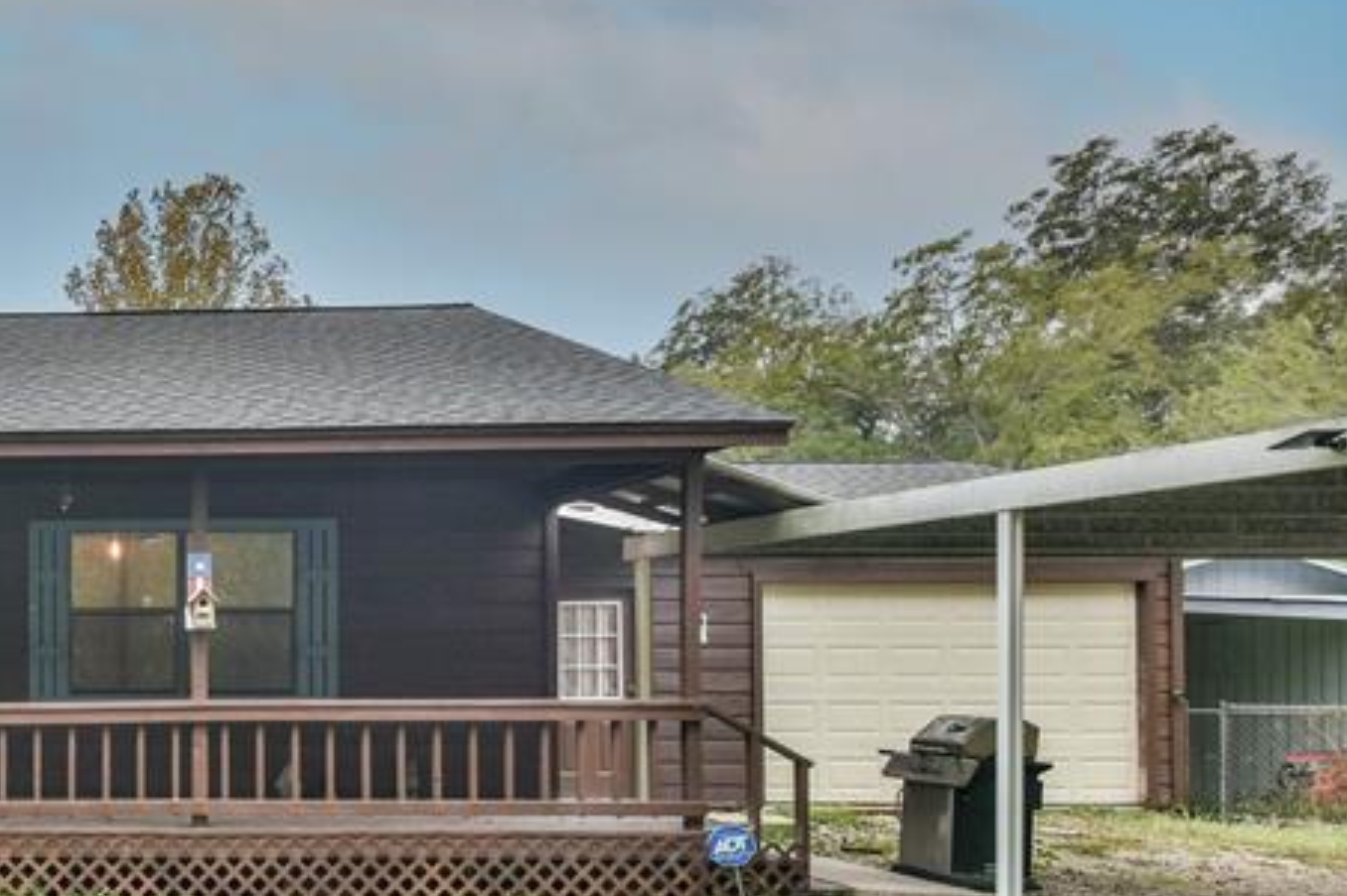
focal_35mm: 34
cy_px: 688
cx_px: -98
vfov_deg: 37.7
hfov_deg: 44.2
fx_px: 1272
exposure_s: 1/160
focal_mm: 10
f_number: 8
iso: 320
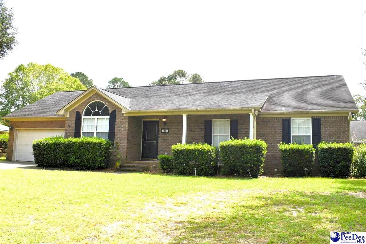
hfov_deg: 67.4
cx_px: 183
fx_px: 274
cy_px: 122
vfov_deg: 47.9
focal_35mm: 27
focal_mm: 18
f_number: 13
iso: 100
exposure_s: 1/200
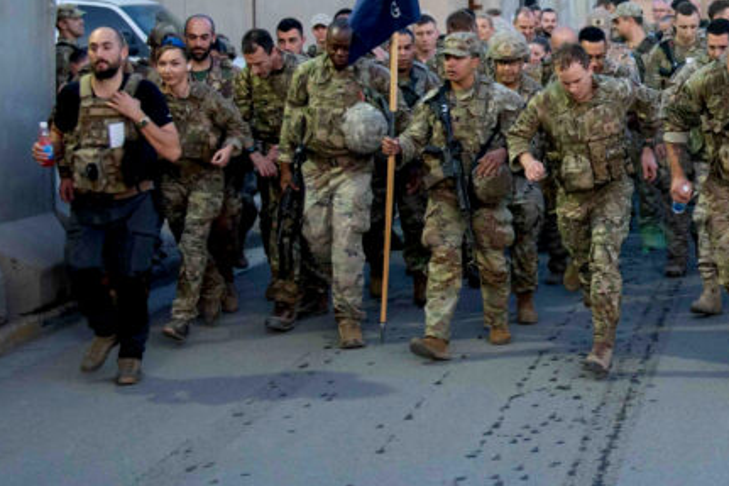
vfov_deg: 12.7
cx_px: 741
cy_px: 91
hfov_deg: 18.6
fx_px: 2166
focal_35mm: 107
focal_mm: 30
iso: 1000
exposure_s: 1/125
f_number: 2.8
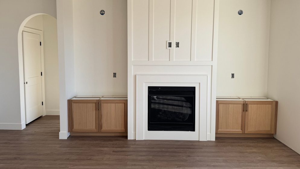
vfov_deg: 42.8
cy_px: 73
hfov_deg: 69.9
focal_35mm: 27
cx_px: 150
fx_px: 215
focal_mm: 6.76
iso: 80
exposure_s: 1/604
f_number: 1.78
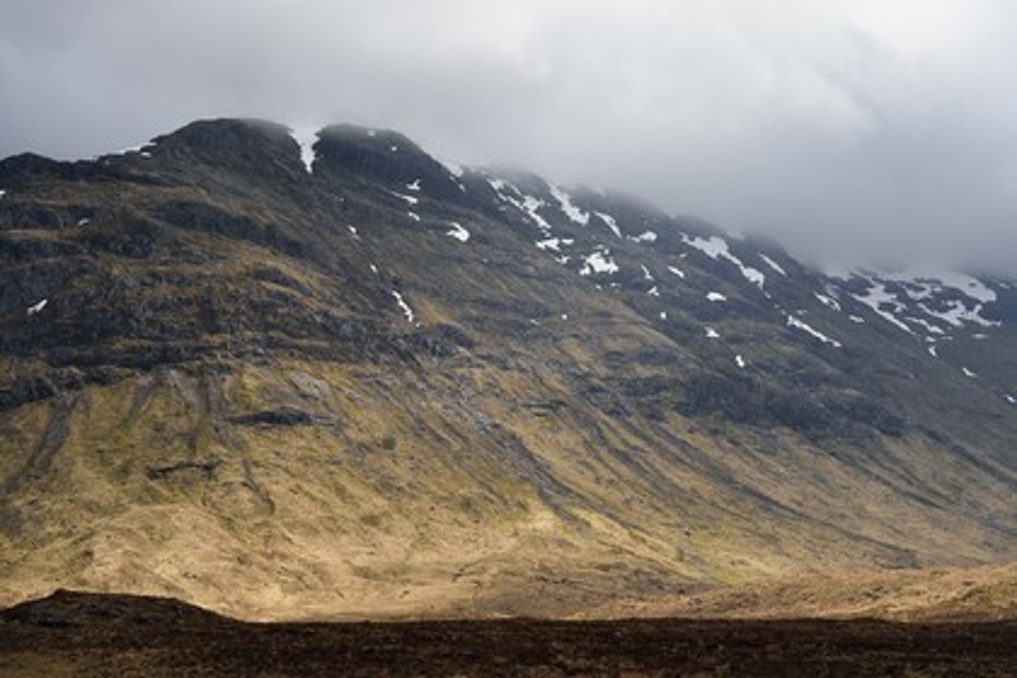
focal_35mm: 56
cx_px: 508
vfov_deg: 24.2
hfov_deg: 35.6
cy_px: 339
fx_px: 1582
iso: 200
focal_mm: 56
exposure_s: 1/640
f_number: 8
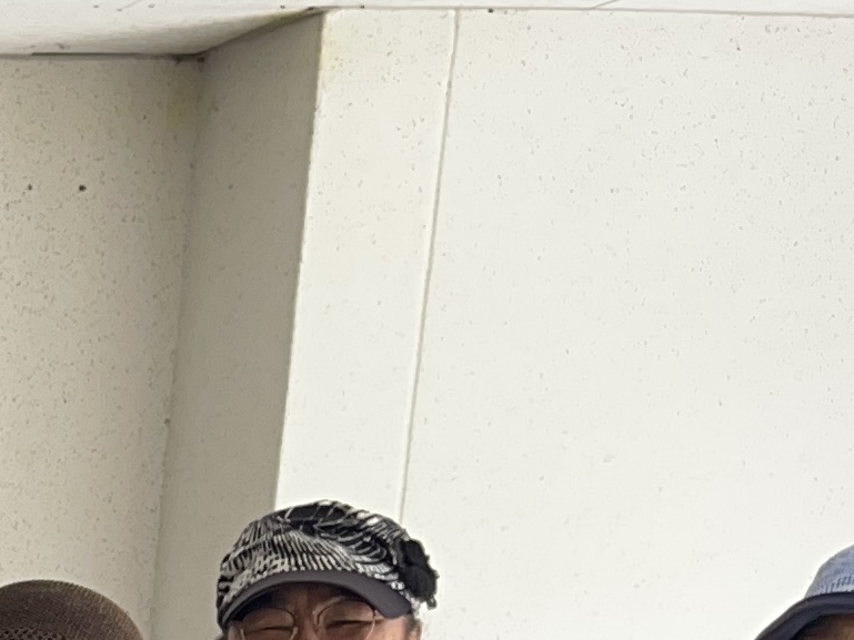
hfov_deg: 12.6
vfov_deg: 10.4
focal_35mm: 131
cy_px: 1287
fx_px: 3232
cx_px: -1011
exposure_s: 1/121
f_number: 1.6
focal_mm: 5.1
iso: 50
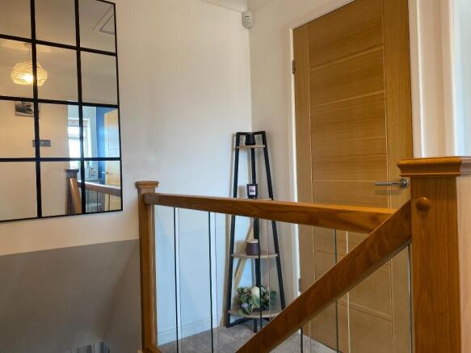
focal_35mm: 26
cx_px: 236
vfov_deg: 53.0
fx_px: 354
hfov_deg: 67.3
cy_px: 176
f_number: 1.8
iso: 125
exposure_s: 1/105
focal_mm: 4.25
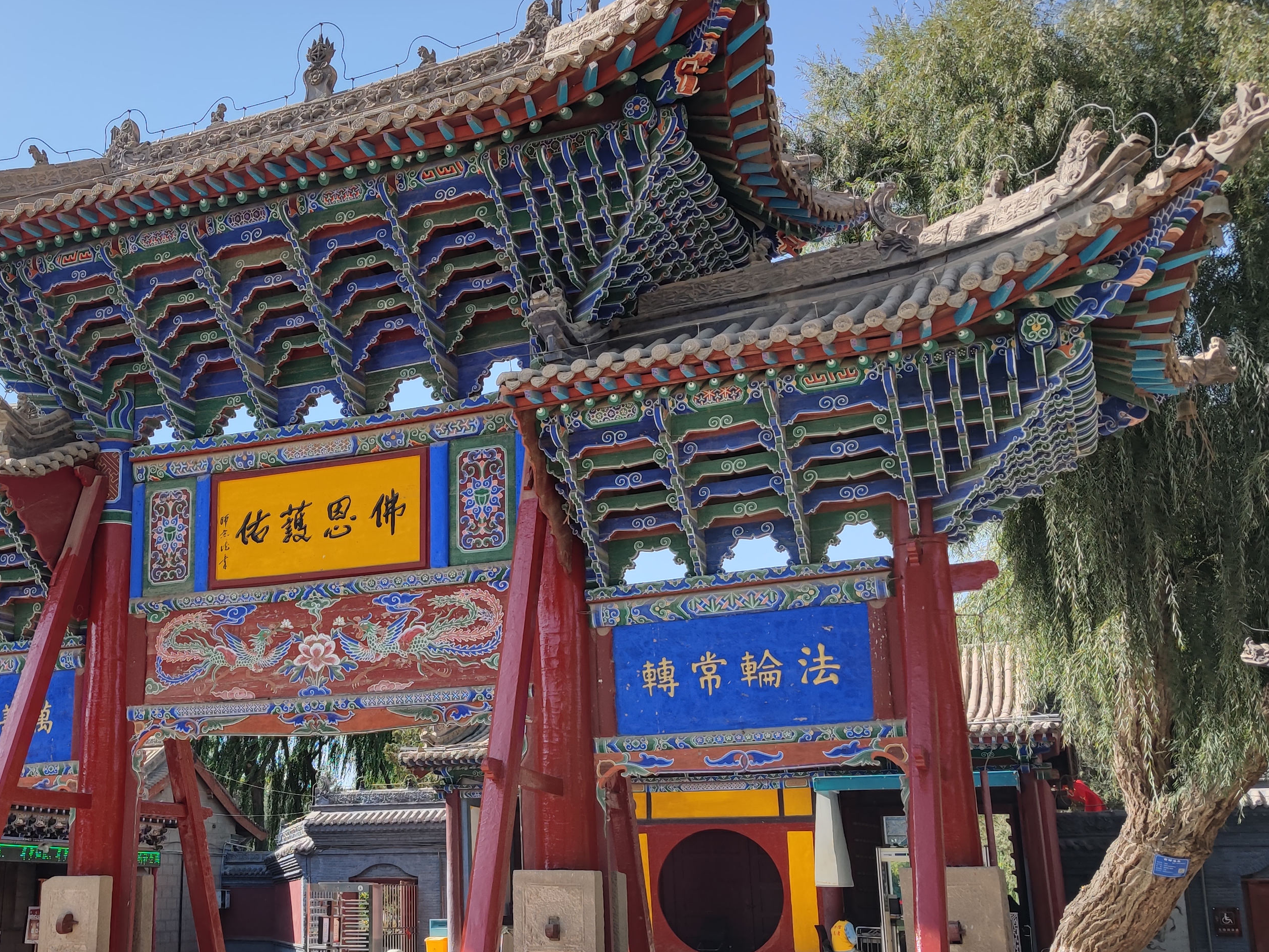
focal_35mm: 40
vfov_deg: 35.8
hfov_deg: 45.7
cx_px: 376
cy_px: 575
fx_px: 1466
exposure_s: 1/1816
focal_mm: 6.78
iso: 50
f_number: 1.85
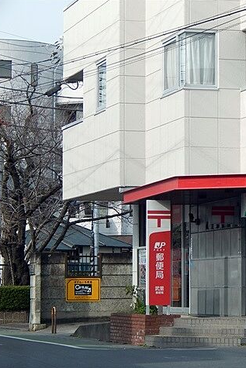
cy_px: 184
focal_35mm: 161
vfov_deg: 12.8
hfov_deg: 8.5
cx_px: 237
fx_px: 1649
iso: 125
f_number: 4.6
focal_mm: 20.5
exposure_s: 1/320
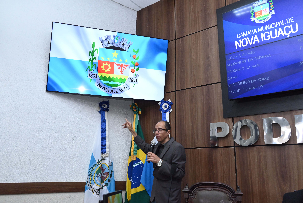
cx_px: 152
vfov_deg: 43.0
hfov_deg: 61.1
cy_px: 102
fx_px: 257
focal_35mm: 30
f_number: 5.6
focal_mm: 30.5
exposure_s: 1/200
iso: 5000
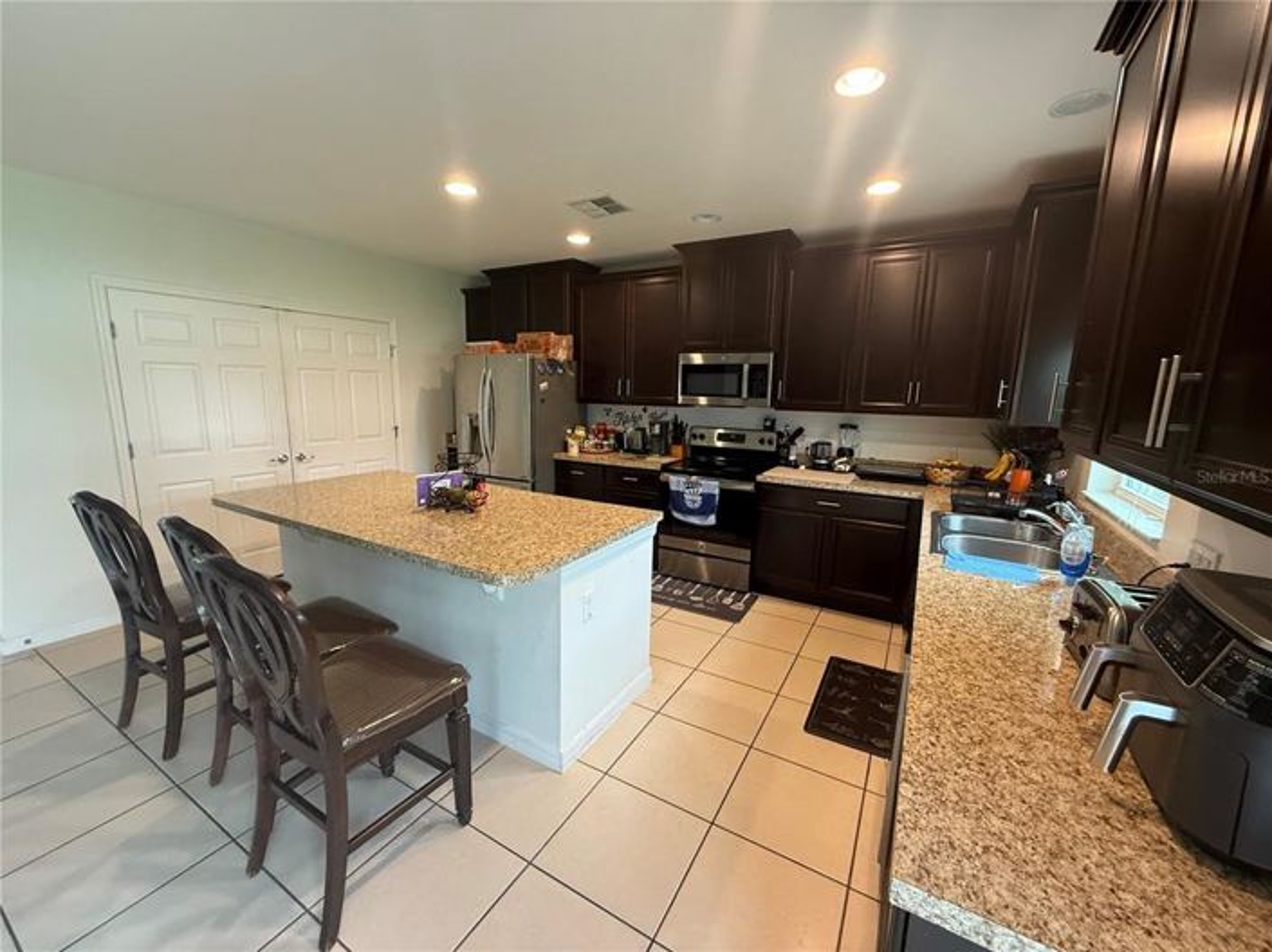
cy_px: 476
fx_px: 514
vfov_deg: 85.6
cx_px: 636
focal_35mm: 14
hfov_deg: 102.1
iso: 400
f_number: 2.2
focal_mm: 2.22
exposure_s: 1/60
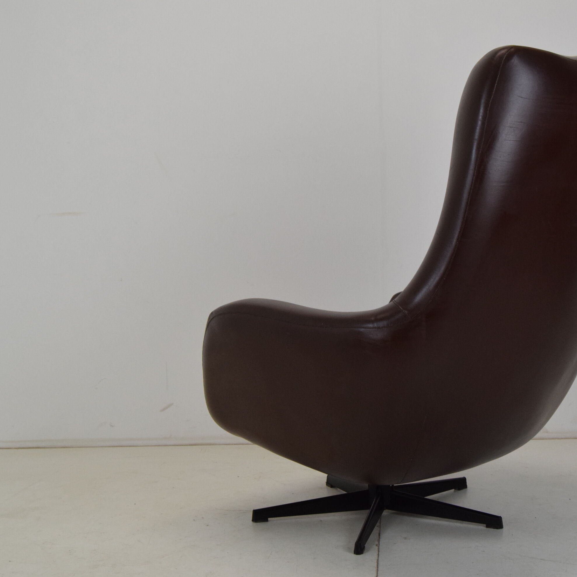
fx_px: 1094
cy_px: 287
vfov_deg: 29.6
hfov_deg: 29.4
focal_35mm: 58
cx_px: 381
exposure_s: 1/320
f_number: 9
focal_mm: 30
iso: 1600
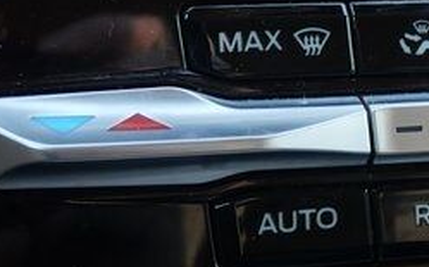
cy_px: 31
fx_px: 1530
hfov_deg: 15.6
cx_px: 457
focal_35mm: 131
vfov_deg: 9.9
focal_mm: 15
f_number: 3.7
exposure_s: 1/60
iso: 400
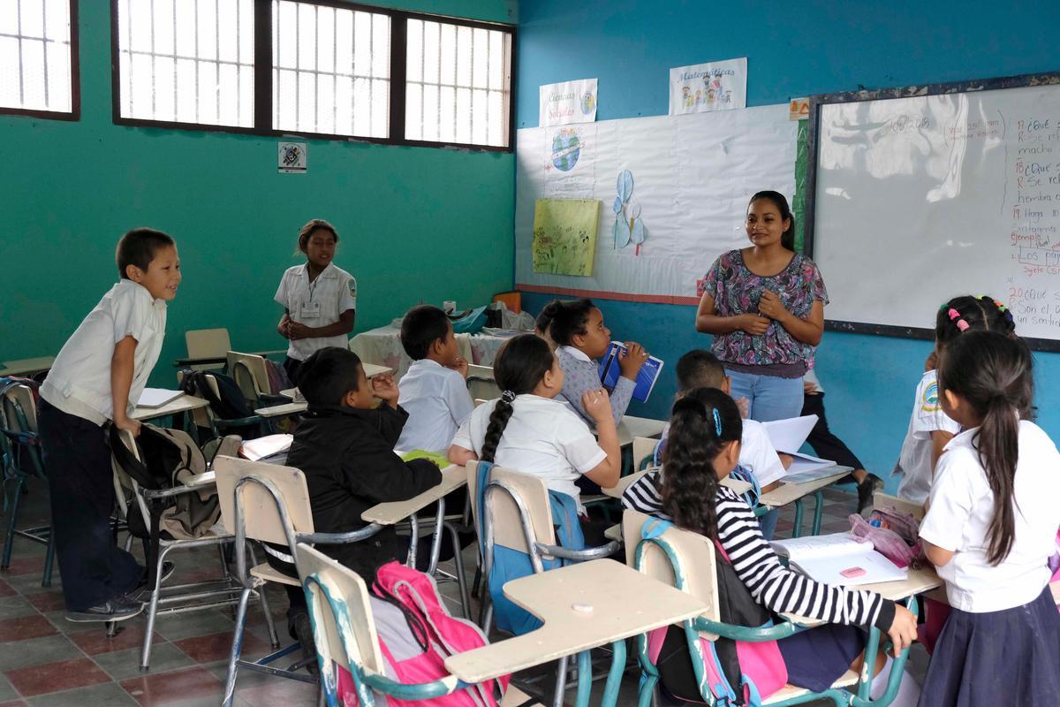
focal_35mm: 40
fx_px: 1178
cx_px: 530
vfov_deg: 33.4
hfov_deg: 48.5
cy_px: 354
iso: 2000
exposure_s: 1/160
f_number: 4
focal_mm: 26.5
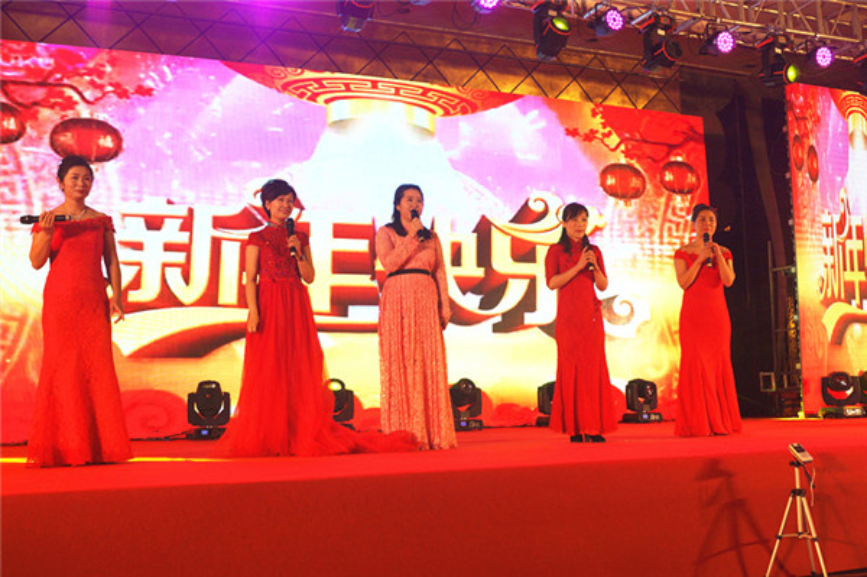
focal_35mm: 39
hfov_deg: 49.6
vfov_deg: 34.2
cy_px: 288
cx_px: 434
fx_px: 938
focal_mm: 26
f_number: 5.6
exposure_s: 1/125
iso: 100
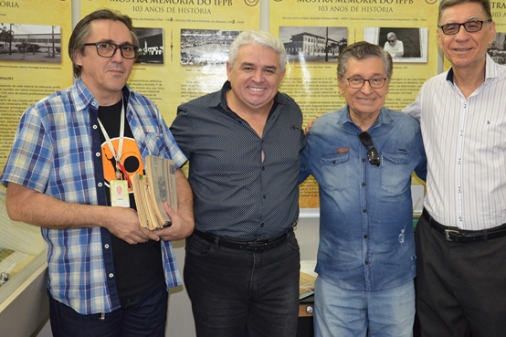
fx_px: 632
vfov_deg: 29.8
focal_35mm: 45
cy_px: 145
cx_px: 284
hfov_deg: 43.5
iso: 1600
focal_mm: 26
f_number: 4
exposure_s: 1/60
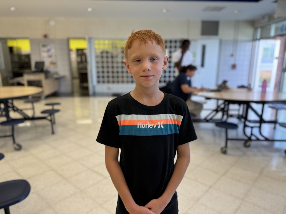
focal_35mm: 24
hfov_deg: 71.6
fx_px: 198
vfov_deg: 56.8
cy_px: 107
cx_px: 143
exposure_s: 1/120
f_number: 1.78
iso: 100
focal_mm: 6.76
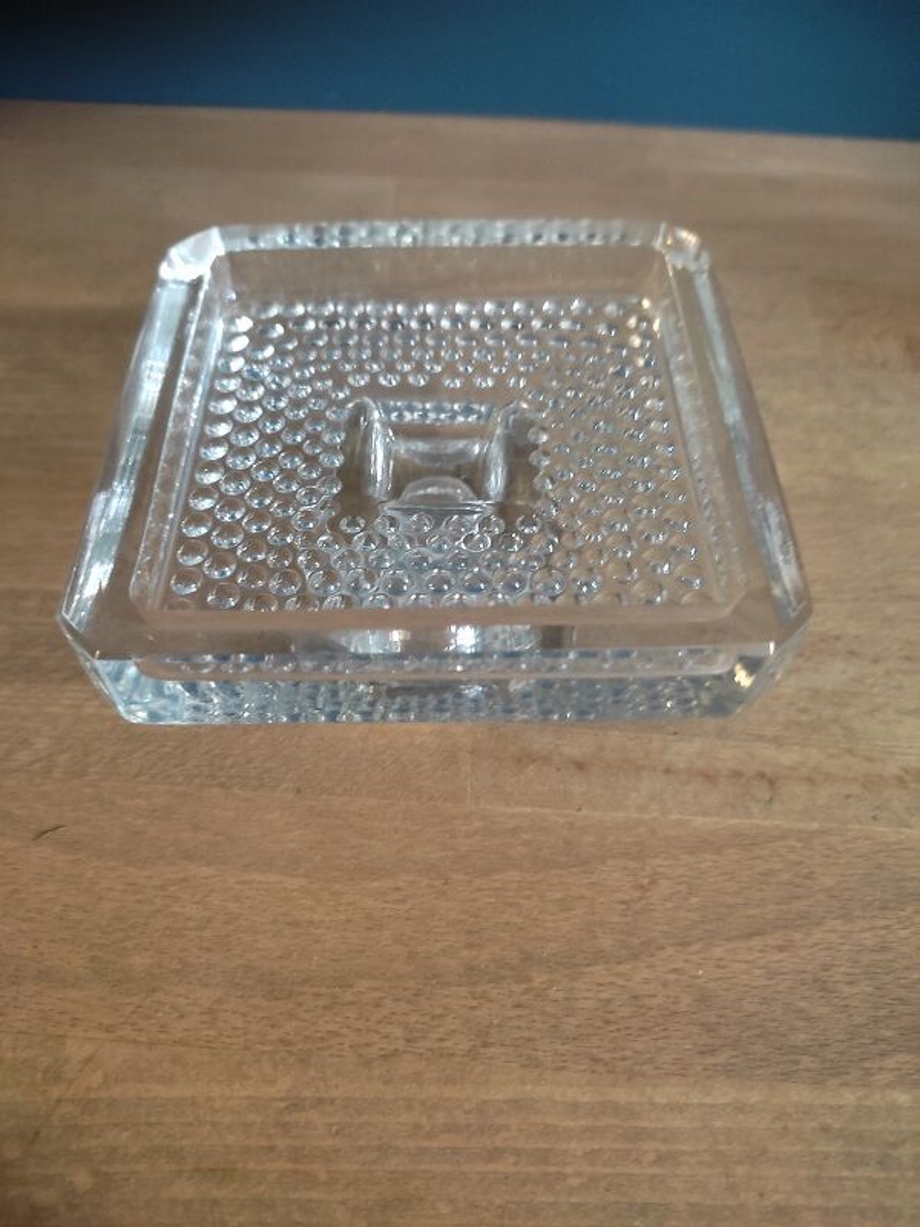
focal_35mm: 26
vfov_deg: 67.3
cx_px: 460
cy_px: 614
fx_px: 921
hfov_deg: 53.1
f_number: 1.79
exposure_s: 1/20
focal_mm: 4.74
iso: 2293
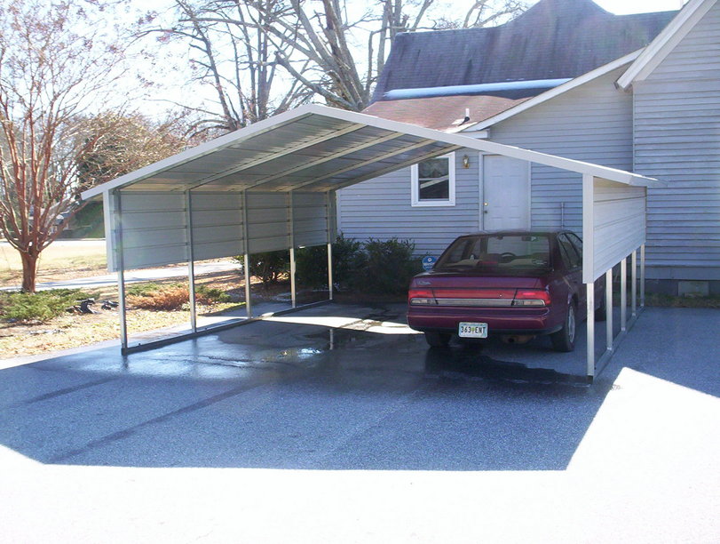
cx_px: 360
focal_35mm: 38
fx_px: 792
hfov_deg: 48.9
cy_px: 272
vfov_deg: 37.9
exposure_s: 1/134
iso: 100
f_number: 4.5
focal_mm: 4.99
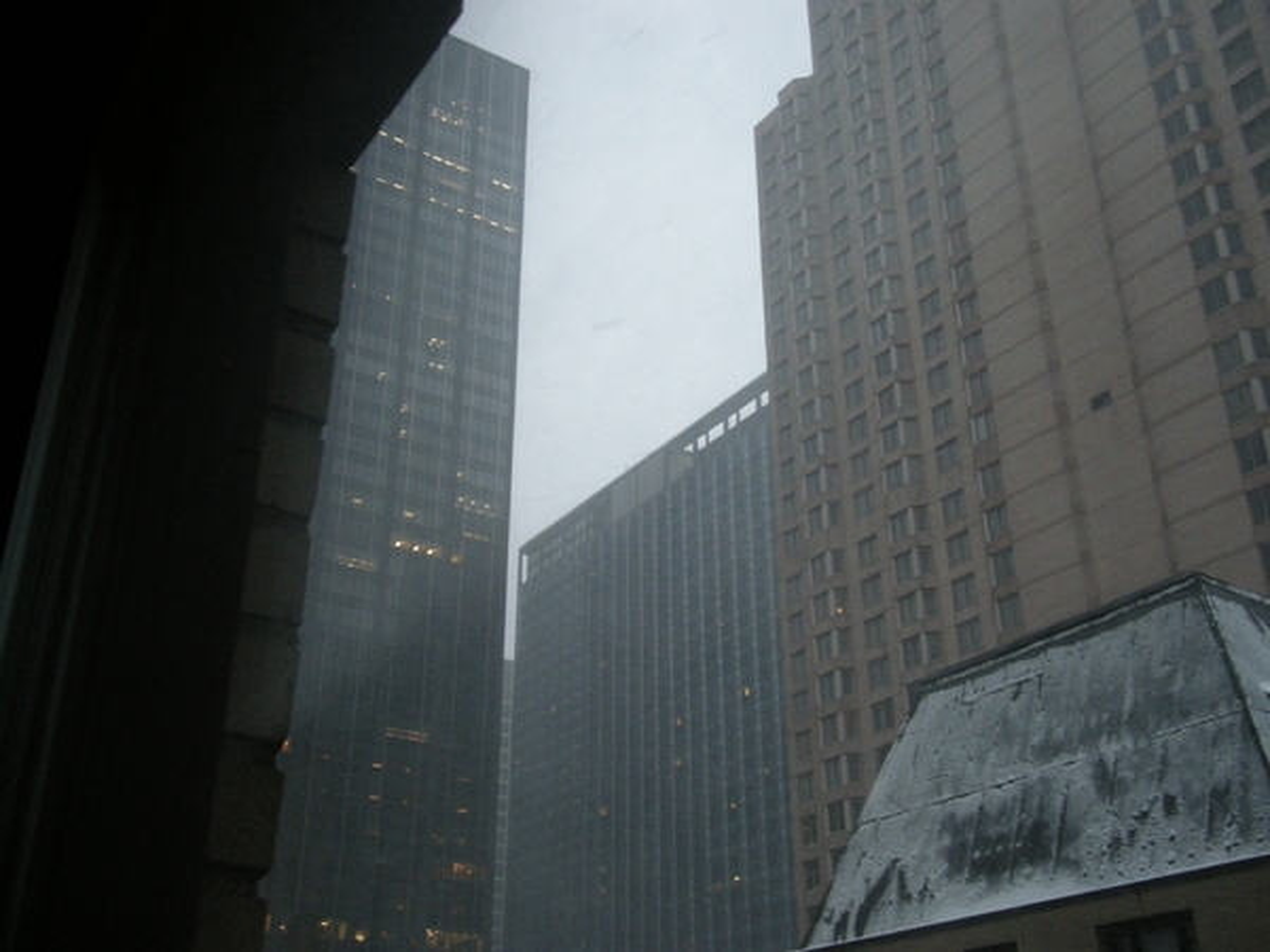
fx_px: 1357
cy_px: 476
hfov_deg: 50.1
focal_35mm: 37
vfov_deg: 38.7
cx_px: 635
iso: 400
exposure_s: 1/58
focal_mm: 7.9
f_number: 2.8
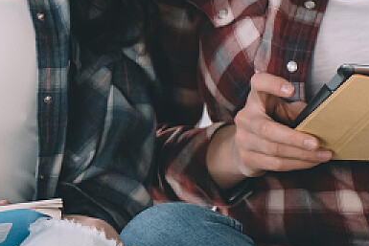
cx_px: -57
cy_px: 21
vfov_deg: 1.4
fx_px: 10233
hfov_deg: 2.1
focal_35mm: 998
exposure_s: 1/400
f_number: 2.8
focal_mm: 200
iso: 640
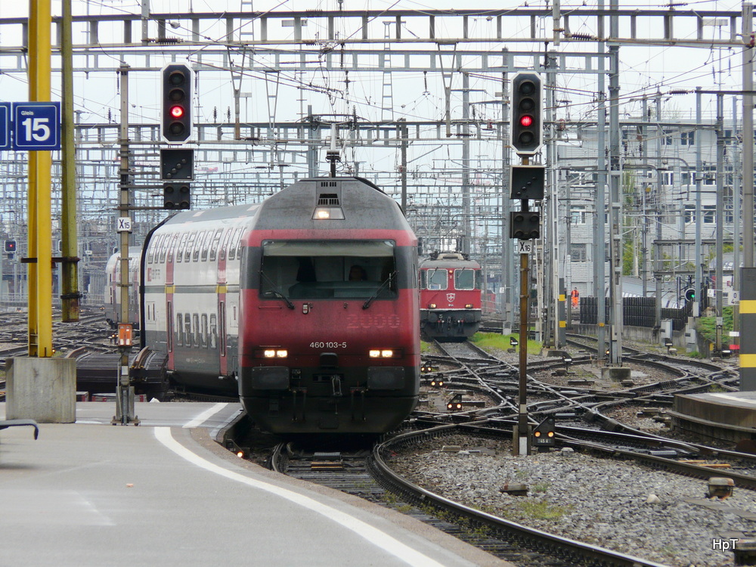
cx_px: 378
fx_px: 7360
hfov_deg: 5.9
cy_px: 284
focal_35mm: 337
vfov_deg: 4.4
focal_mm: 55.4
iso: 100
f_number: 5
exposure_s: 1/250
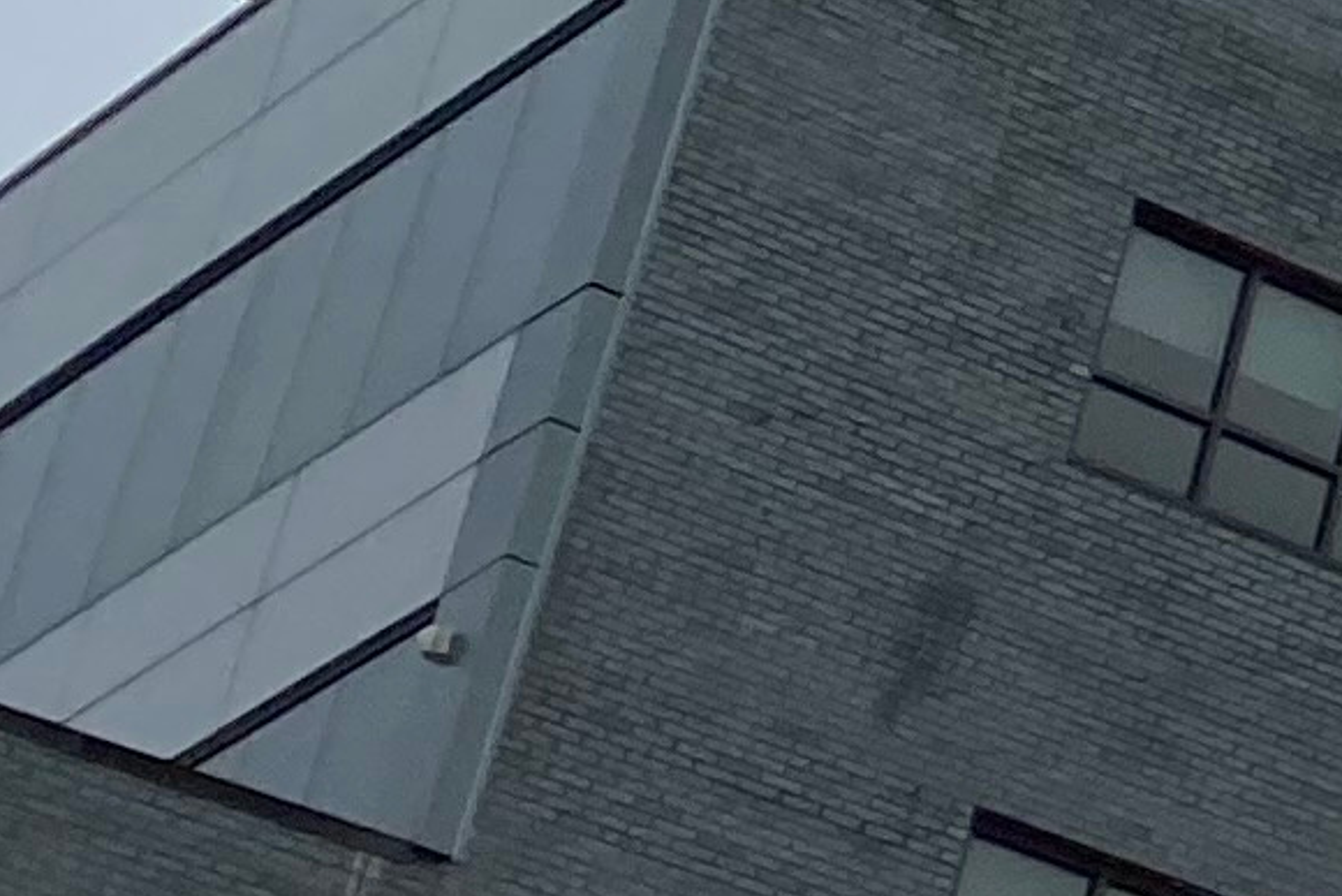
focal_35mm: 188
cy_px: 759
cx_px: 4549
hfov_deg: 8.4
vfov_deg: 7.3
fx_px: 7010
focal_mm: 4.25
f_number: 1.8
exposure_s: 1/6803
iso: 32
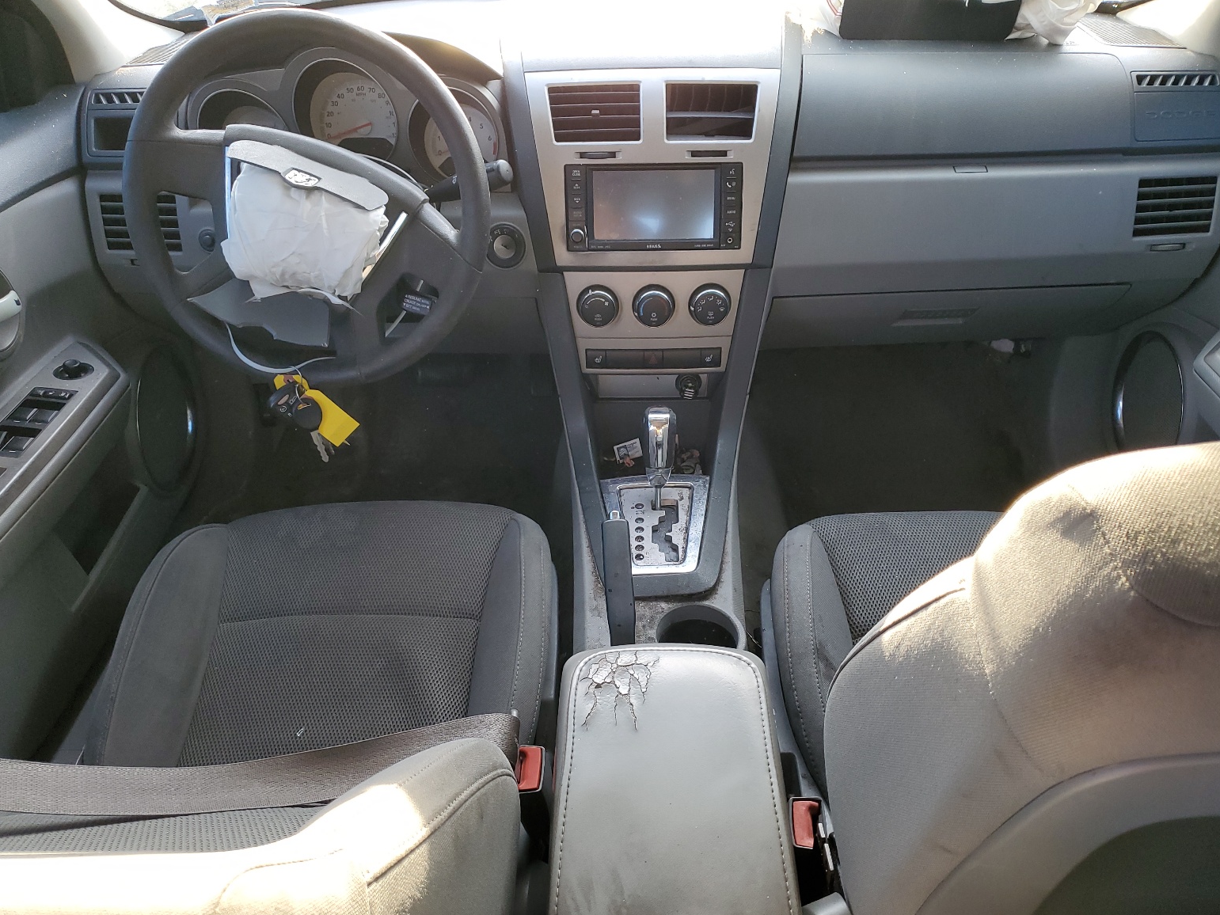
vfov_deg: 51.3
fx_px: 952
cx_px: 632
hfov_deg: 65.3
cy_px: 474
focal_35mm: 27
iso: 64
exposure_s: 1/120
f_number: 1.5
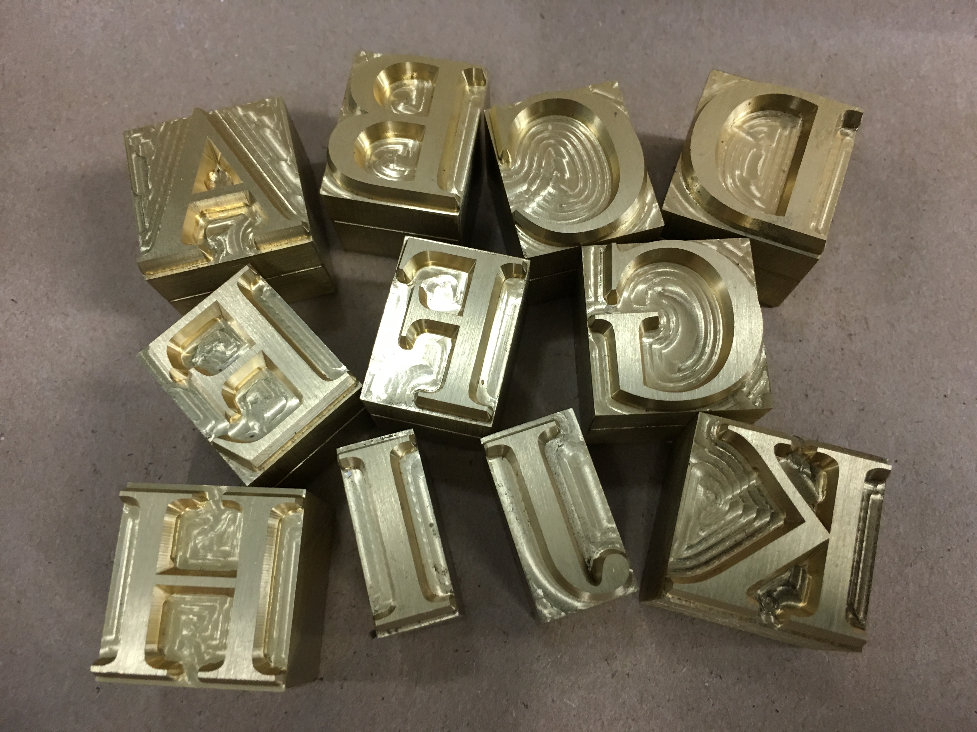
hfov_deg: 61.7
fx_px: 818
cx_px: 488
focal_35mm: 29
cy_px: 366
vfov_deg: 48.2
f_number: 2.2
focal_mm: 4.15
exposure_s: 1/30
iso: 100
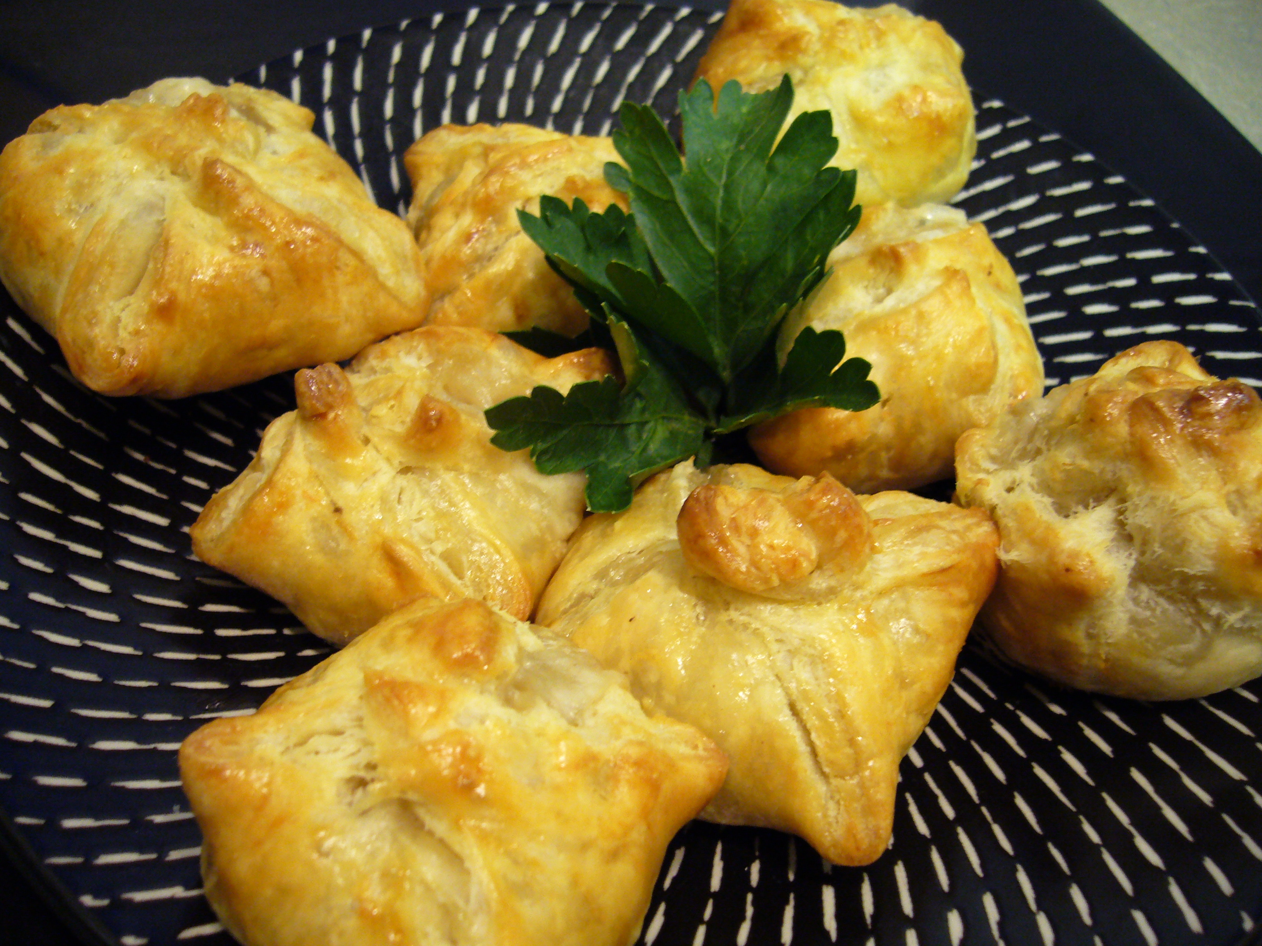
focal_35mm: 35
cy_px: 473
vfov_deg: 40.7
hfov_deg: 52.6
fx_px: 1276
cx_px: 631
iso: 200
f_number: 2.8
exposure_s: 1/8
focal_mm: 5.8
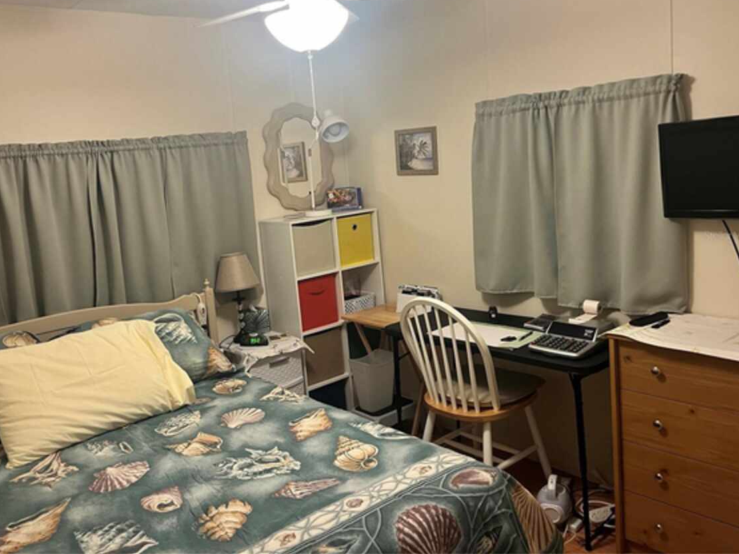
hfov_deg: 59.8
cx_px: 328
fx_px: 641
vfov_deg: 46.7
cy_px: 235
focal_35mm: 30
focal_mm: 5.1
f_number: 1.6
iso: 200
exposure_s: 1/60
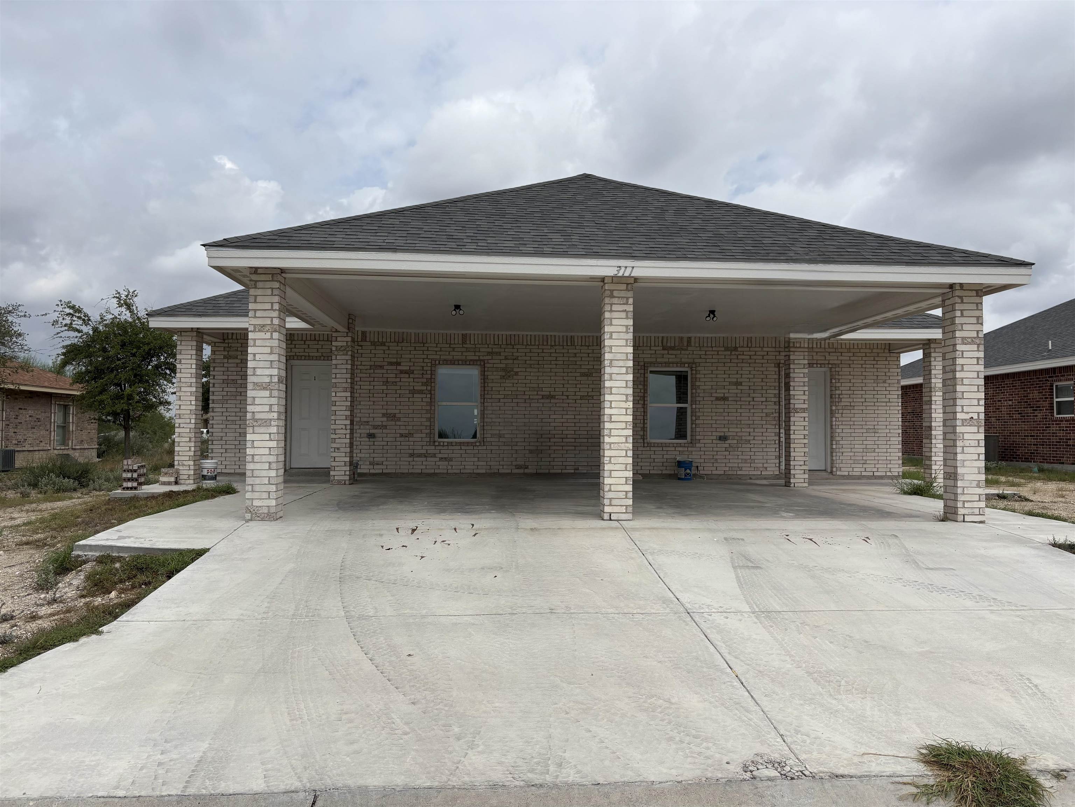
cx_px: 538
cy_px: 404
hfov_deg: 67.3
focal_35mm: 26
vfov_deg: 53.1
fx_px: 807
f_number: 1.6
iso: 50
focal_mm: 5.96
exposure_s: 1/6993
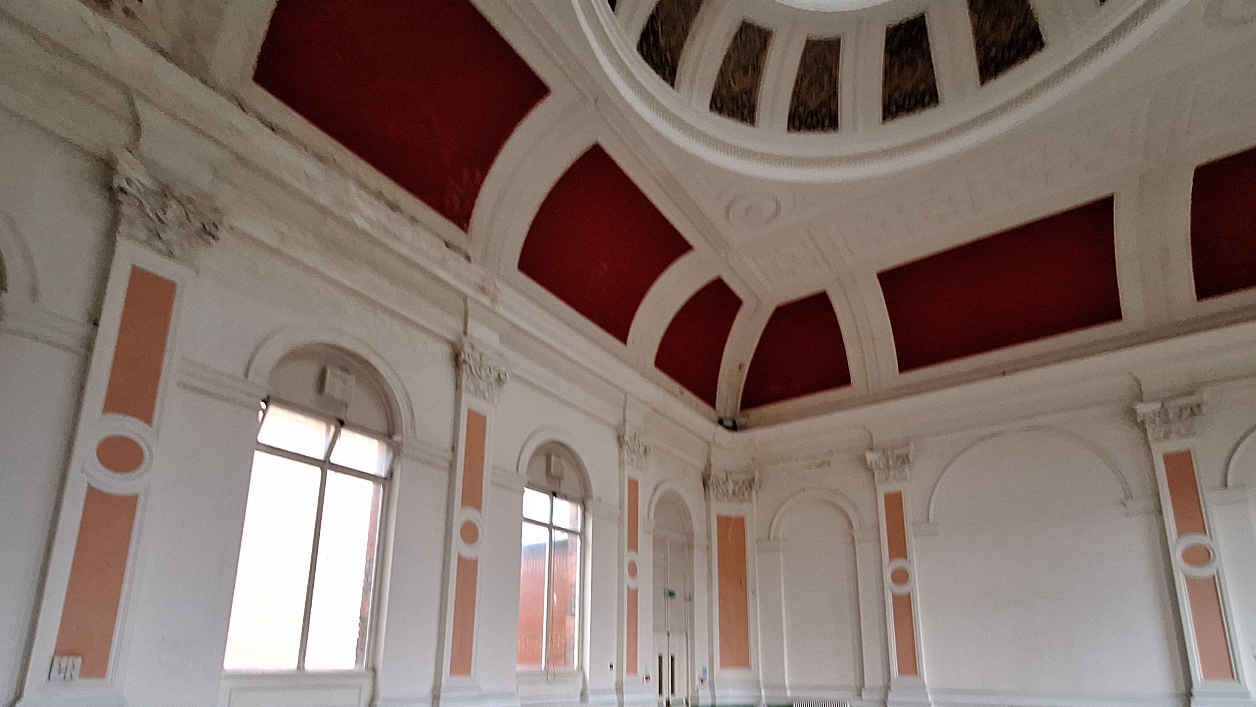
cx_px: 628
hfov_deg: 92.7
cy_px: 529
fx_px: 599
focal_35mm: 18
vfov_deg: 57.9
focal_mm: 1.74
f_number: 2.2
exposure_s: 1/25
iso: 320
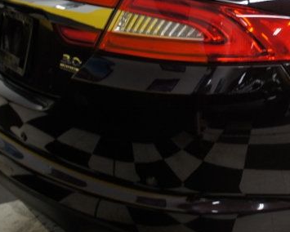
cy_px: 42
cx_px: 355
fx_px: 627
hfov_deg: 23.6
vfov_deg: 20.7
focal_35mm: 73
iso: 200
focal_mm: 18
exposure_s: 1/30
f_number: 3.5
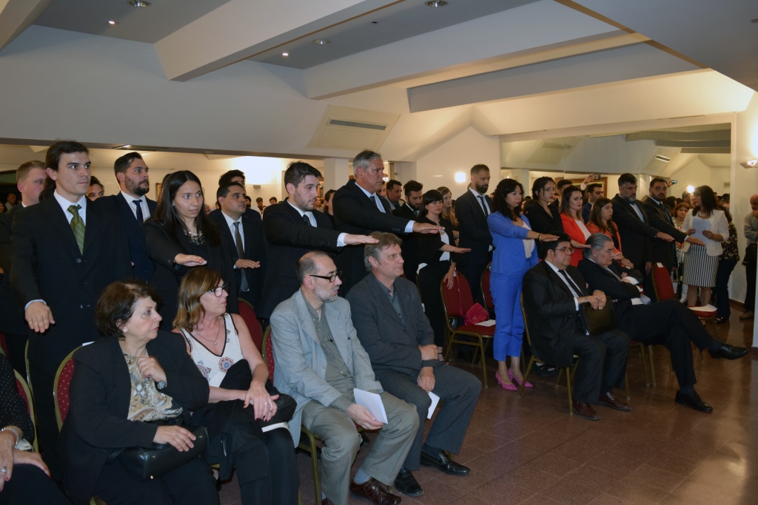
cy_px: 252
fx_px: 569
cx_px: 379
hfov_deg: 67.4
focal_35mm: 27
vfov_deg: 47.9
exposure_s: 1/60
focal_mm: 18
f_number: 3.5
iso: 800
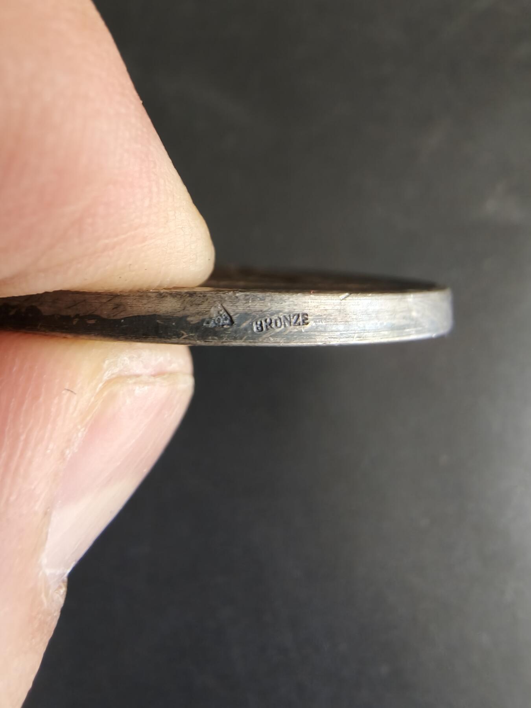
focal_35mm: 23
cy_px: 354
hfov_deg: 58.9
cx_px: 266
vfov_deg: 73.9
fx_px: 470
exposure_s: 1/50
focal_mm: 2.32
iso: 320
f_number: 2
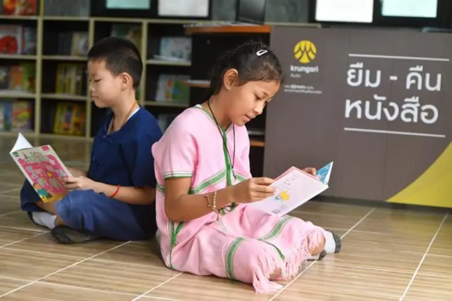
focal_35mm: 70
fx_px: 879
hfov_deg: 28.8
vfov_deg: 19.5
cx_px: 226
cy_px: 150
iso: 320
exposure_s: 1/400
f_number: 3.5
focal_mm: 70
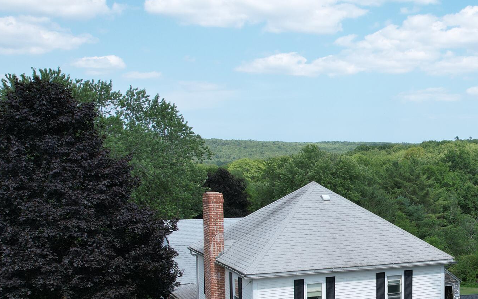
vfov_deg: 25.5
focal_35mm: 50
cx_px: 439
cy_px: 224
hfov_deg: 37.4
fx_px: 651
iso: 100
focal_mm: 8.38
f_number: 2.8
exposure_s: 1/1250
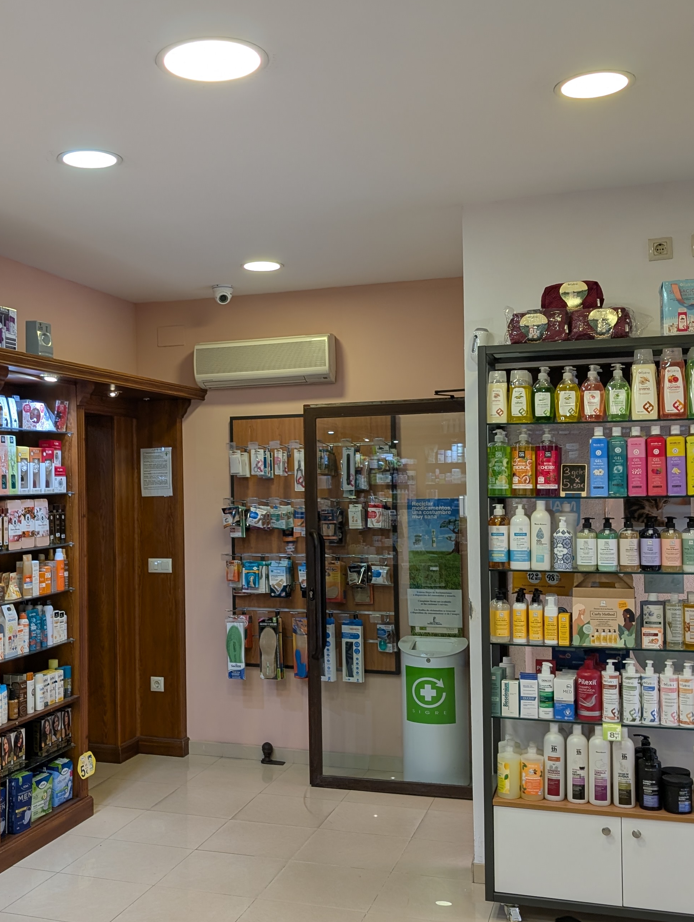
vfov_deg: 48.9
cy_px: 484
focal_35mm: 38
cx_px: 254
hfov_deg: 37.5
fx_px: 1013
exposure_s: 1/23.8
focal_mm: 6.9
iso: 30
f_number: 1.68
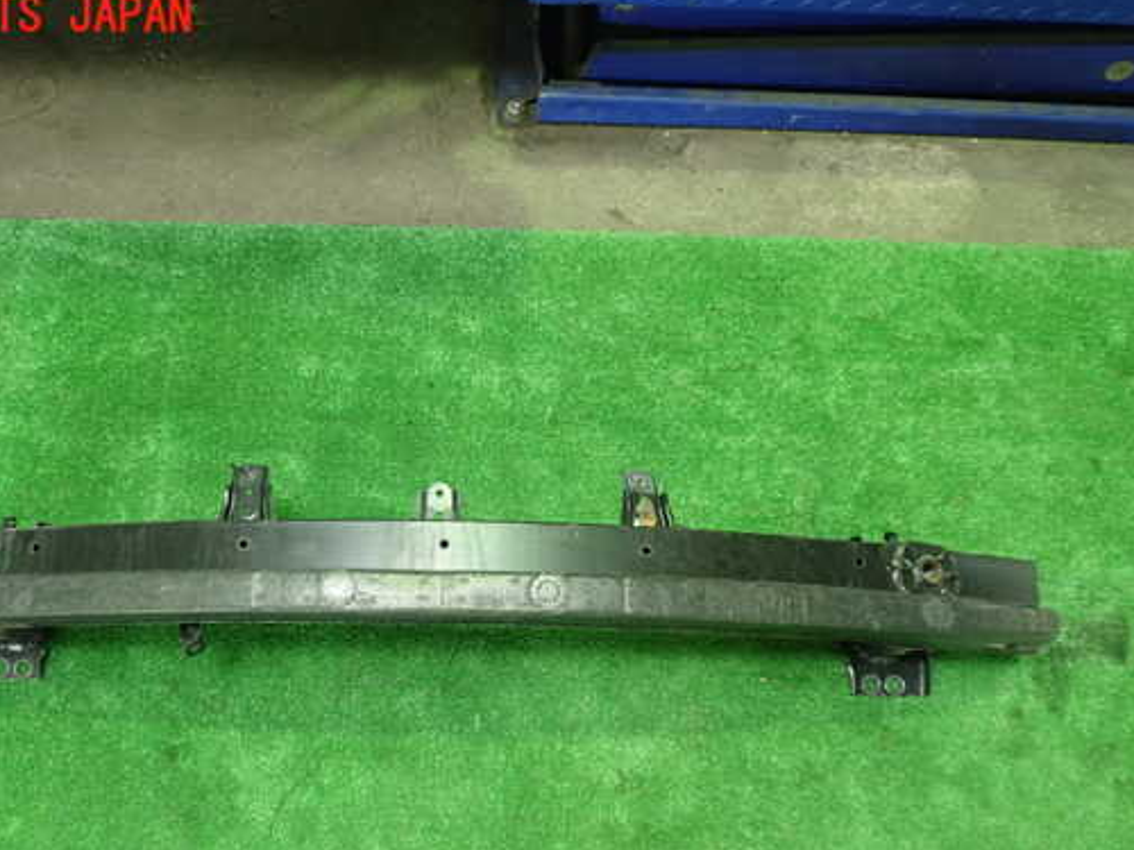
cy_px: 499
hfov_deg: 51.1
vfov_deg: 39.5
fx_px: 1179
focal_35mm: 36
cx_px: 460
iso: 800
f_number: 2.3
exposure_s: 1/50
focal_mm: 5.5
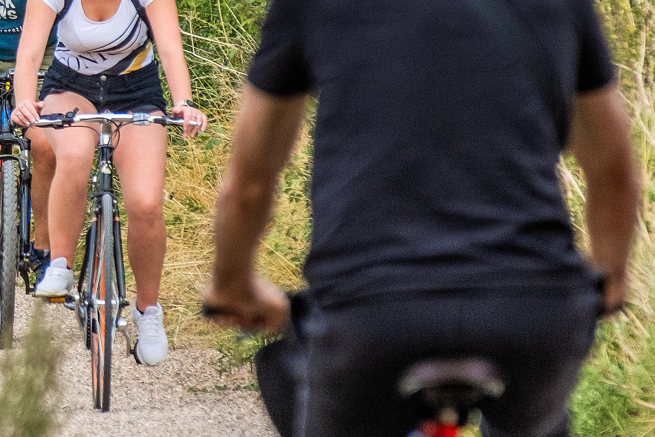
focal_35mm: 1260
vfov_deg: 1.1
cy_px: -40
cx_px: -75
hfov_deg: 1.6
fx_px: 22922
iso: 500
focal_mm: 230
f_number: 6.7
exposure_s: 1/600
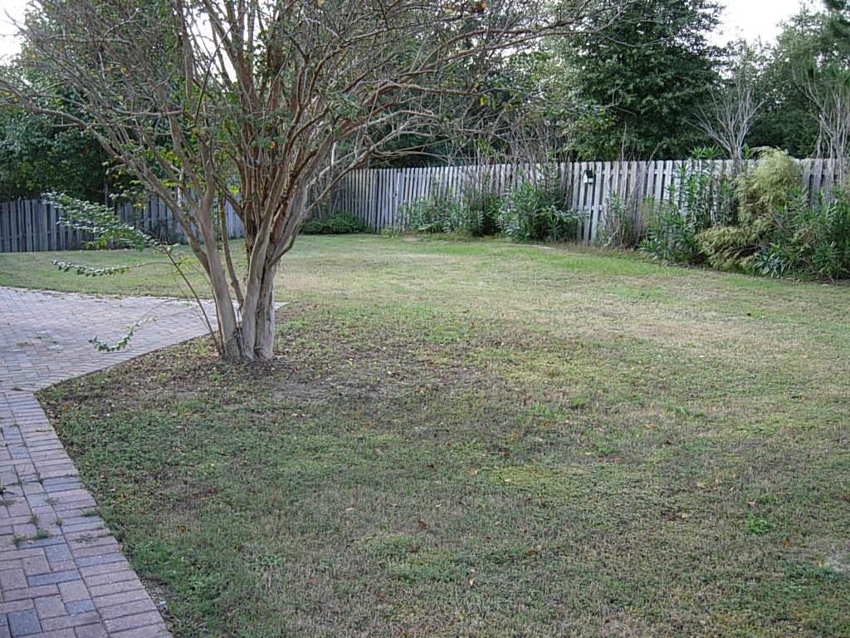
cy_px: 319
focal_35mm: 36
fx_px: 884
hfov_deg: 51.4
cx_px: 425
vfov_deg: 39.7
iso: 50
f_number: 3
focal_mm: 7.5
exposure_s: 1/76.1
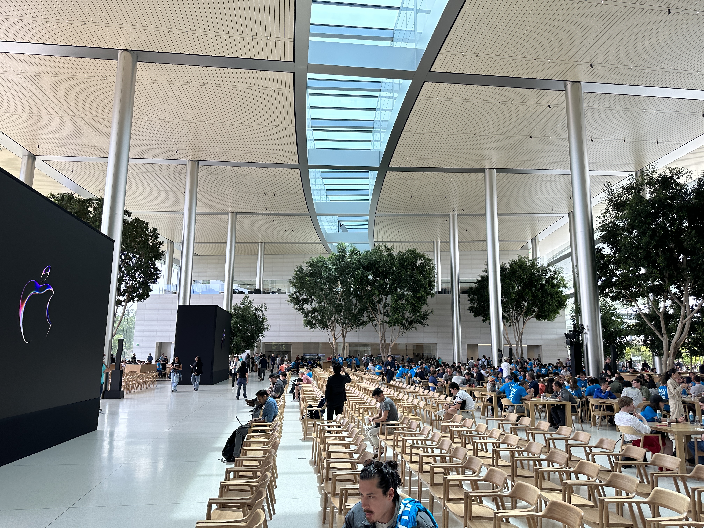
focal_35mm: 24
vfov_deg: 56.8
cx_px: 352
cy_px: 264
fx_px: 488
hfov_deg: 71.6
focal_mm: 6.86
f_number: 1.78
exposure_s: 1/552
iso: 100
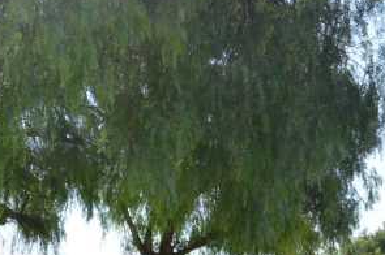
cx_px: 3
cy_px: 383
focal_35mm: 52
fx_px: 555
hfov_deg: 34.8
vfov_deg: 21.6
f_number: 6.3
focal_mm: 10
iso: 100
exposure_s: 1/160
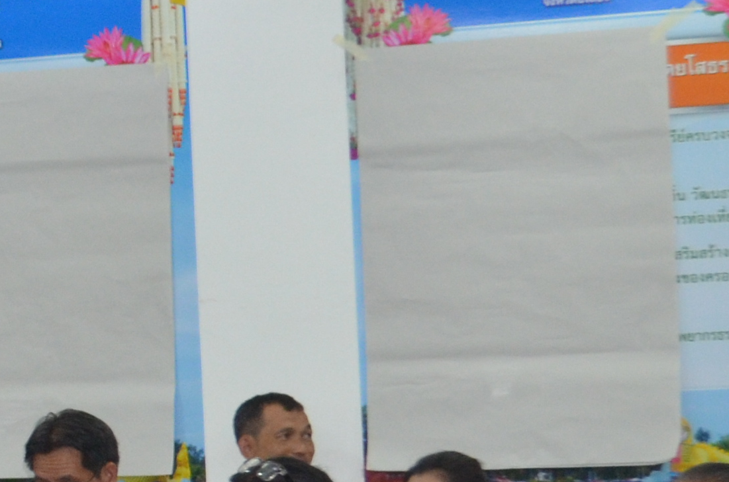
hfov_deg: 10.5
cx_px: -437
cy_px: 433
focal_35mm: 188
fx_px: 3799
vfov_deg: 7.3
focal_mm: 28
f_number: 4.5
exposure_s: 1/60
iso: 800
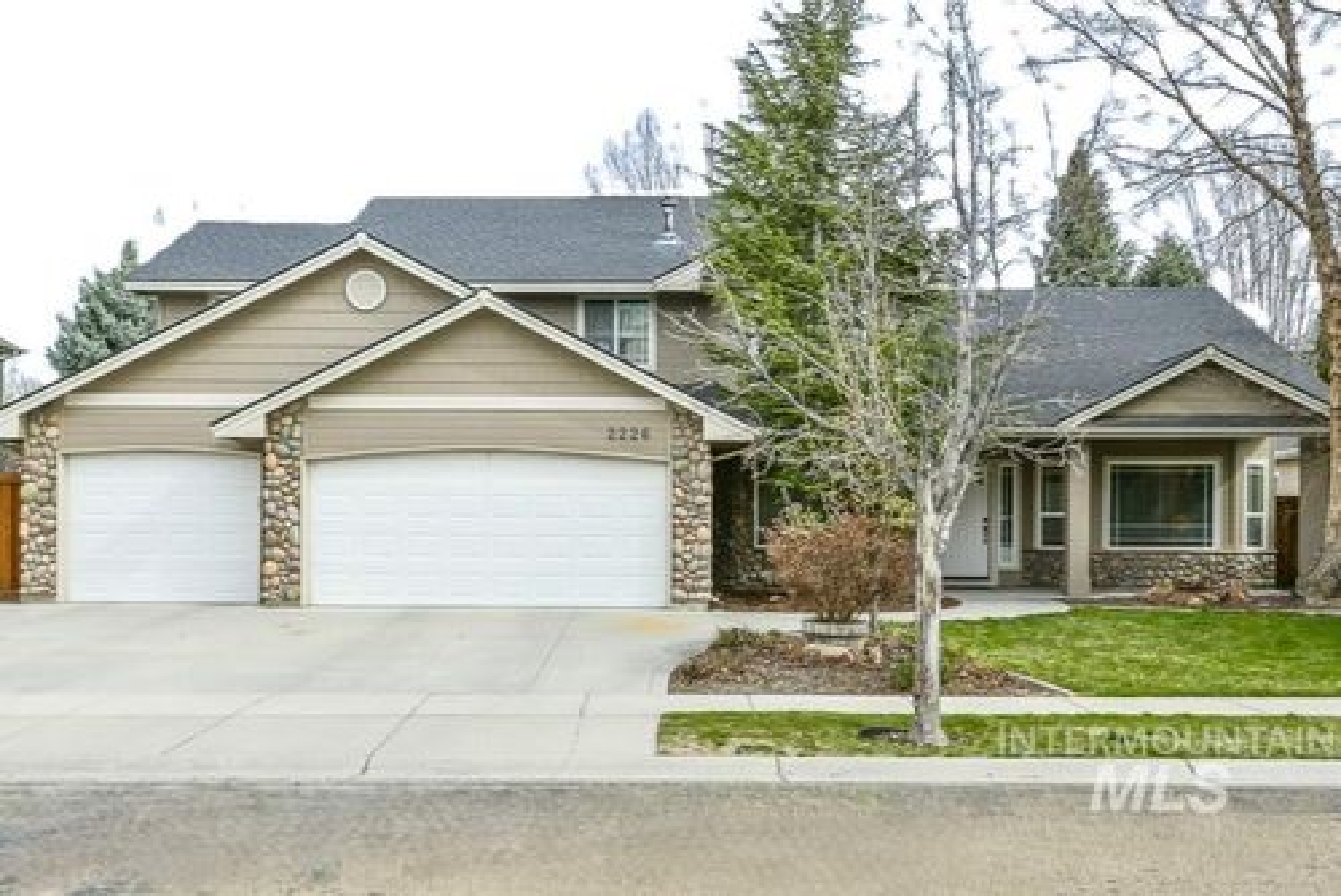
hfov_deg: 61.9
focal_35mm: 30
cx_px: 670
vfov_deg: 43.7
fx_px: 1118
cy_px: 448
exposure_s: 1/400
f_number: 10
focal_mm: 20
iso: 500
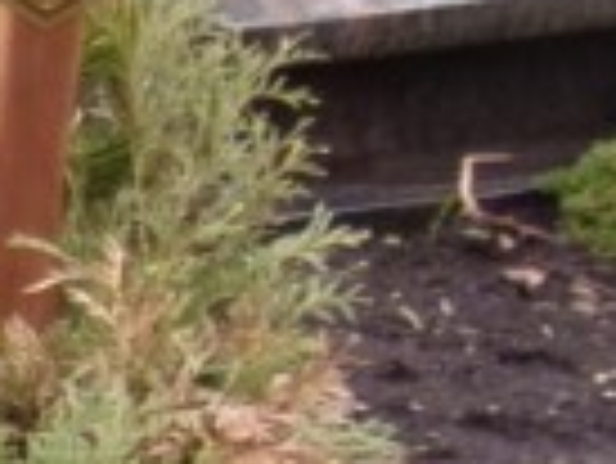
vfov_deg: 8.2
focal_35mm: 179
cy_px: 514
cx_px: -1358
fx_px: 3188
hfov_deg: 8.7
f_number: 3.3
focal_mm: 4.3
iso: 80
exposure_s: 1/58
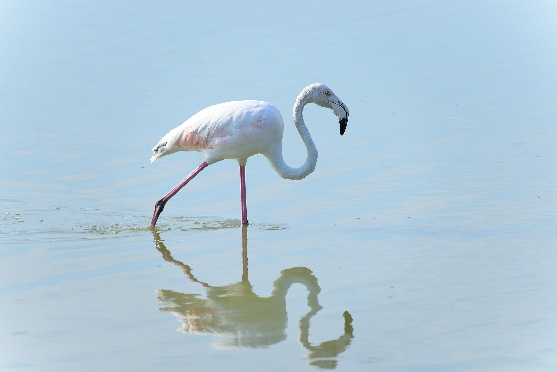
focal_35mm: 500
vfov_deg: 2.8
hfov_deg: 4.1
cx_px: 278
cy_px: 186
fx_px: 7738
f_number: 10
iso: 640
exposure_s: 1/640
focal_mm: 500
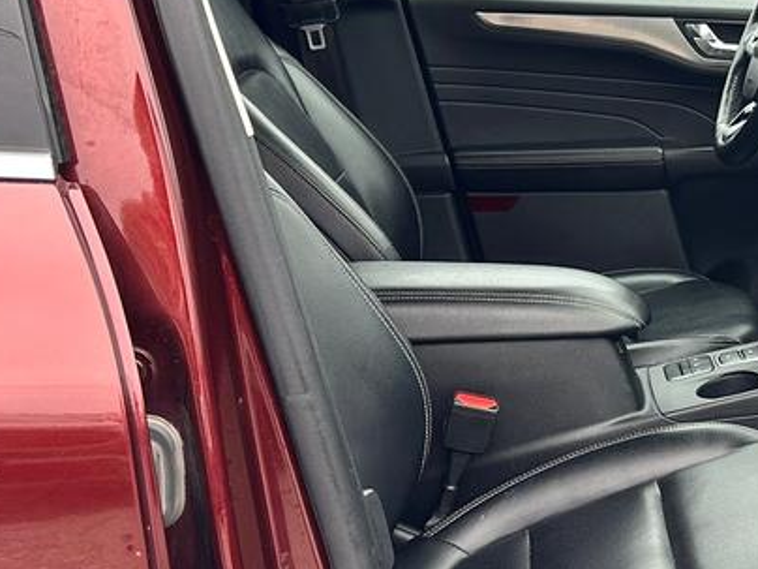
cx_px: 964
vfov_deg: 19.4
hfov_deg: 23.0
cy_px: 274
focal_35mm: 76
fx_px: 1664
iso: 64
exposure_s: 1/138
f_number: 1.78
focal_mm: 6.86
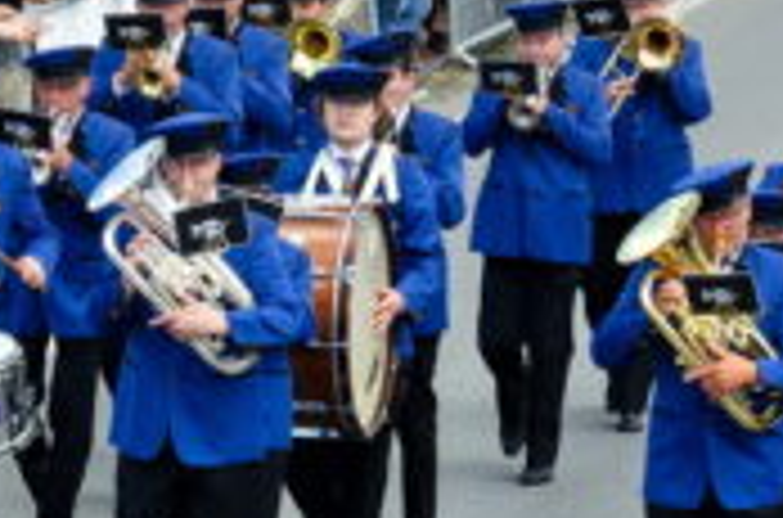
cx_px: 310
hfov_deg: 4.6
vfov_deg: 3.1
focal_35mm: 448
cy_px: 216
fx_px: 9717
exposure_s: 1/250
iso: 320
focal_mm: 80
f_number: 11
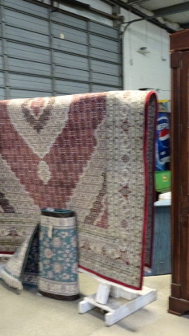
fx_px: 357
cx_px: 138
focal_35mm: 40
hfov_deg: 29.3
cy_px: 175
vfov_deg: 50.5
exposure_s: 1/25
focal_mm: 4.1
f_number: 3.5
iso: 800
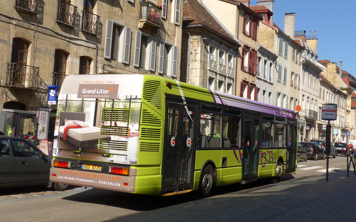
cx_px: 178
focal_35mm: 49
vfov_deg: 26.3
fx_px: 475
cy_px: 103
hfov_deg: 41.1
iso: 80
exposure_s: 1/1600
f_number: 3
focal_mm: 9.5
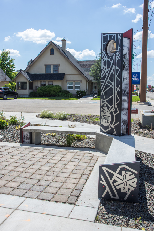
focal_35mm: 34
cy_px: 106
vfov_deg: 55.7
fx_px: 218
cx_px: 80
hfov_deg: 38.9
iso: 160
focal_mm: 31
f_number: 11
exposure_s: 1/250
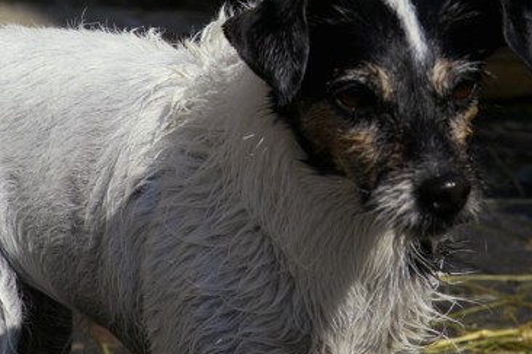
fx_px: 3709
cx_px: 307
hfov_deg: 8.2
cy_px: 105
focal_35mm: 251
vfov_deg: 5.5
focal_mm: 98
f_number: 9.5
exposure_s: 1/250
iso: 100
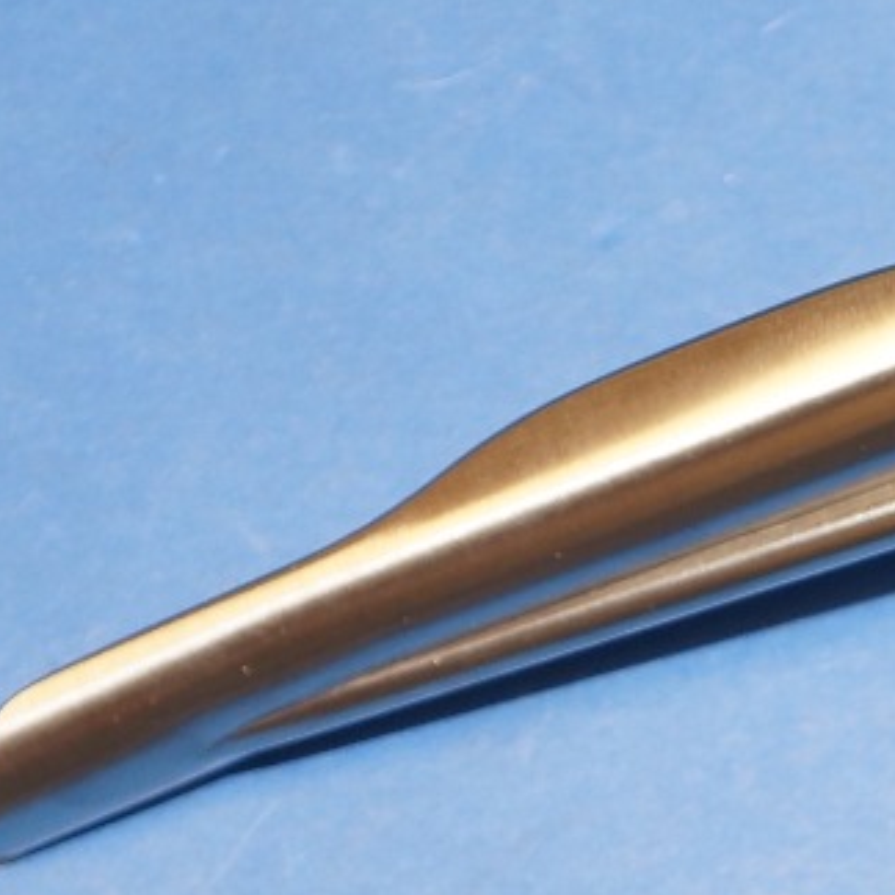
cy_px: 1001
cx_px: 1387
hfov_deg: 9.6
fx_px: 5148
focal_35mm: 176
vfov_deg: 9.8
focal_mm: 28
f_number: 4
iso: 400
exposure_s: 1/60
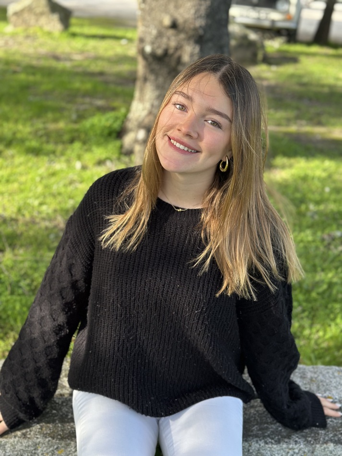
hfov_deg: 30.3
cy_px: 228
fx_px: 632
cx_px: 171
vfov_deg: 39.6
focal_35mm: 48
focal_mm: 6.86
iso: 80
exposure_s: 1/1272
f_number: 1.78
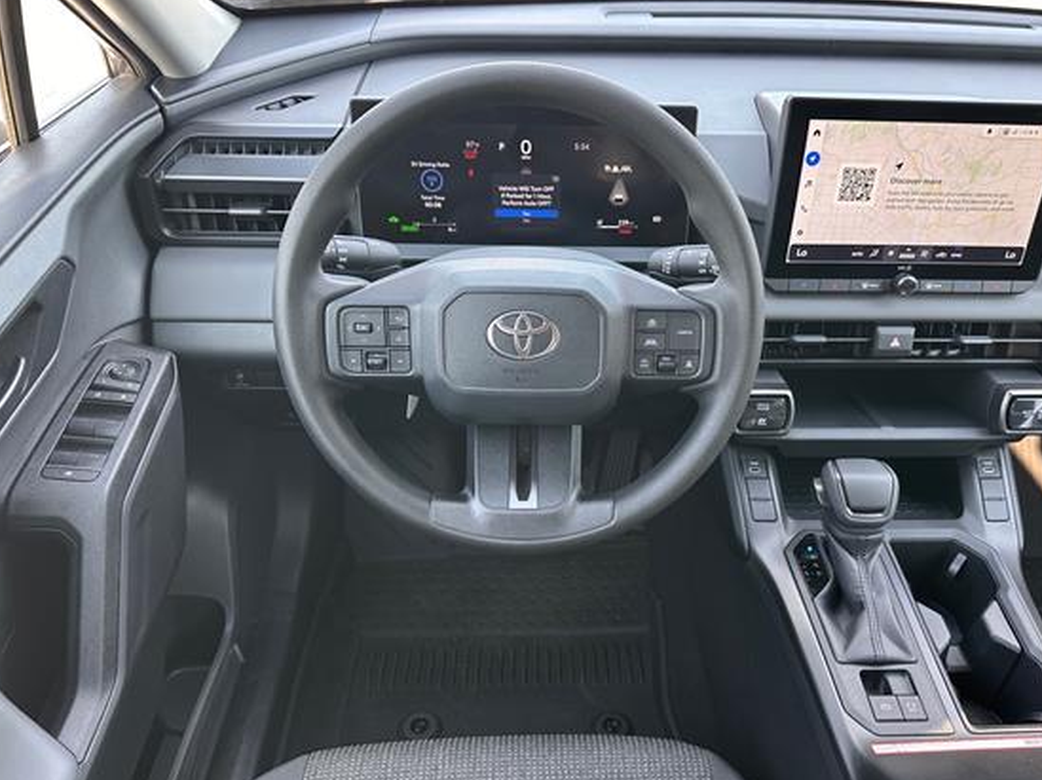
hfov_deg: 63.3
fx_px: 842
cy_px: 425
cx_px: 577
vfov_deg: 49.6
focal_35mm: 28
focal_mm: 6.86
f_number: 1.78
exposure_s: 1/121
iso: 160
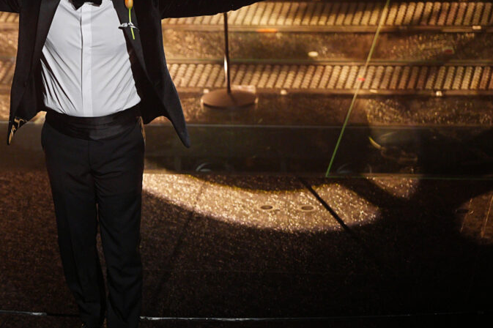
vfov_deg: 5.2
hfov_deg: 7.8
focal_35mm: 264
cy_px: 116
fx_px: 3613
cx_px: 111
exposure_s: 1/500
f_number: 2.8
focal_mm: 148
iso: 2000
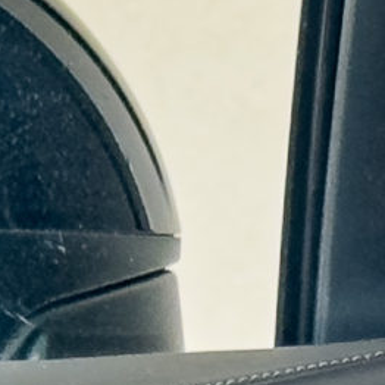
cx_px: 890
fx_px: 5209
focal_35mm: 414
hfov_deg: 4.2
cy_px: 1240
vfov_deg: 4.1
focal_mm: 6.86
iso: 250
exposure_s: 1/60
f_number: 1.8
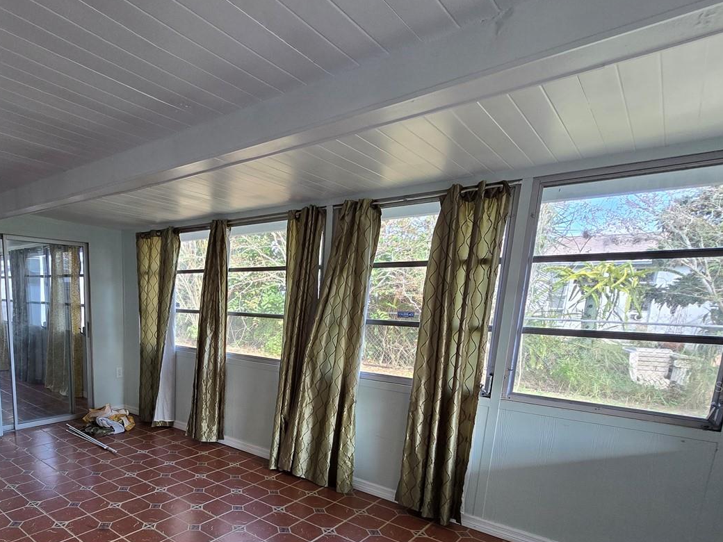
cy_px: 386
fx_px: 418
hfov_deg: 78.3
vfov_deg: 63.2
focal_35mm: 20
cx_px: 225
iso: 125
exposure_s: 1/60
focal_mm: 2.2
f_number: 2.2
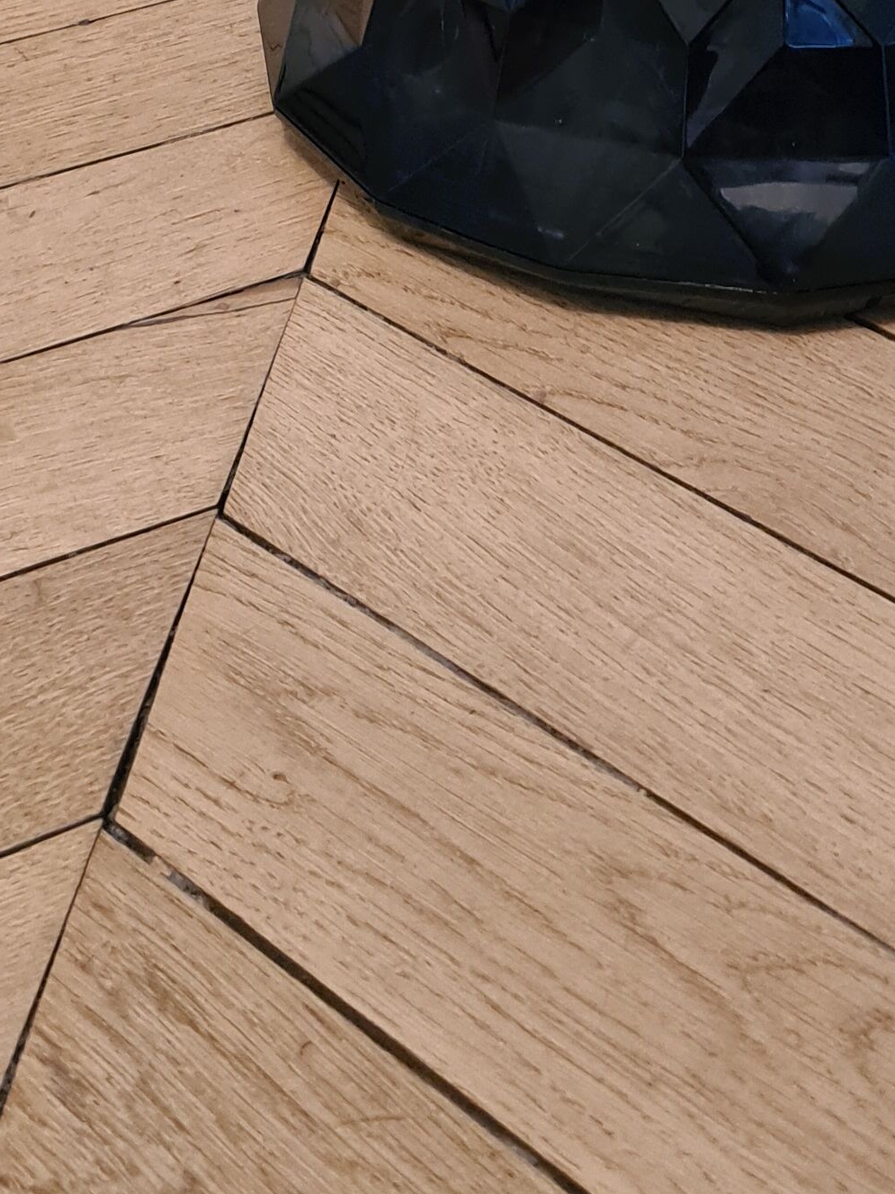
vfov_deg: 22.8
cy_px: -232
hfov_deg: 18.6
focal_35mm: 79
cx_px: 589
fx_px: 2724
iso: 640
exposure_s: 1/50
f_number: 1.8
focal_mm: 5.4
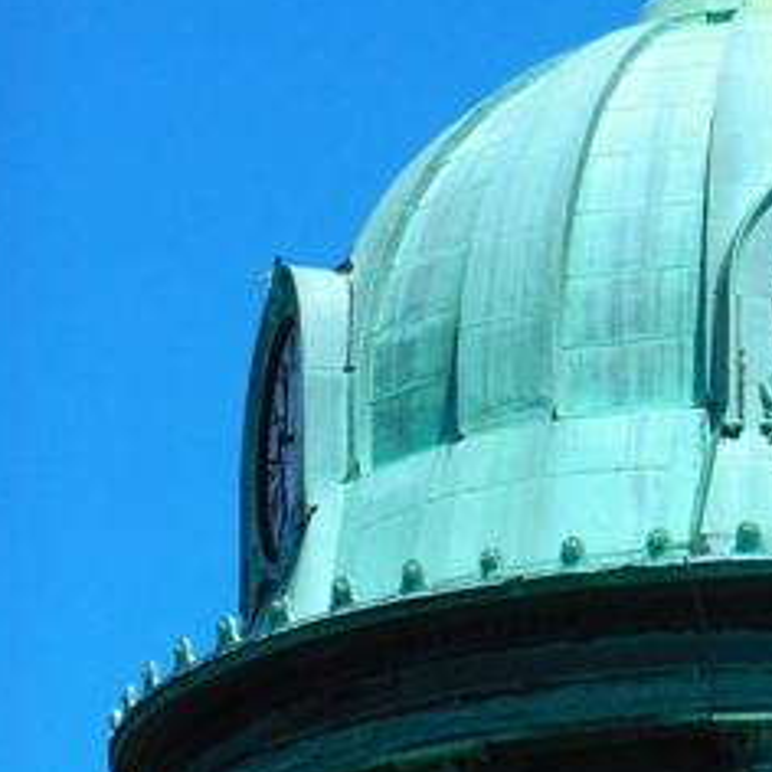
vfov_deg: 5.0
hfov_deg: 5.0
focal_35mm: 347
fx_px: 8755
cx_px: 743
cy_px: 347
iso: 125
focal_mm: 25.8
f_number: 5.1
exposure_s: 1/800
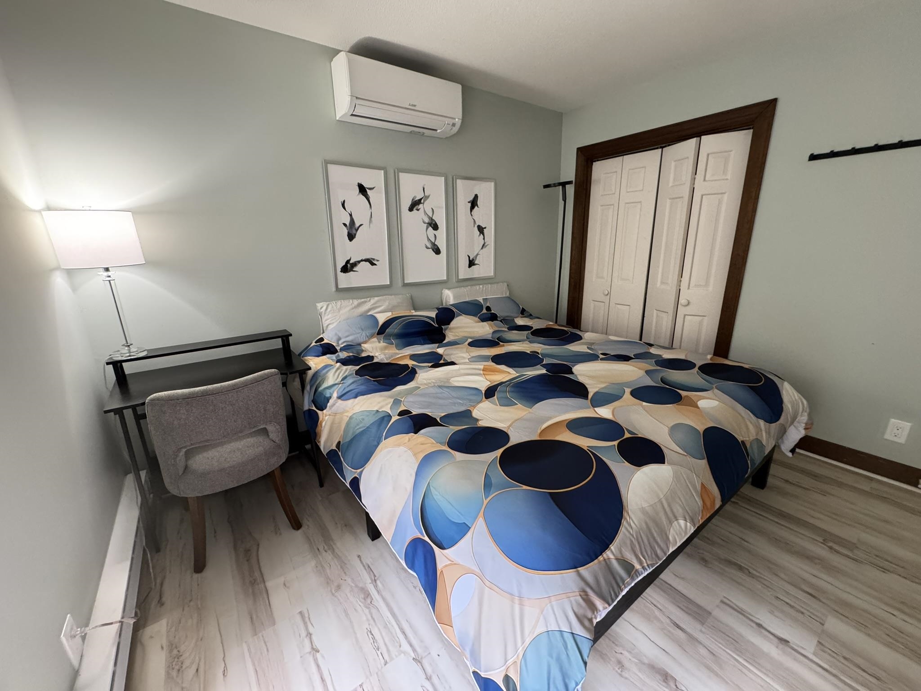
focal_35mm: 14
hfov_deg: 102.1
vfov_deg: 85.7
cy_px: 346
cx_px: 460
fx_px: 372
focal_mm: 2.22
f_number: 2.2
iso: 320
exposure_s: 1/60
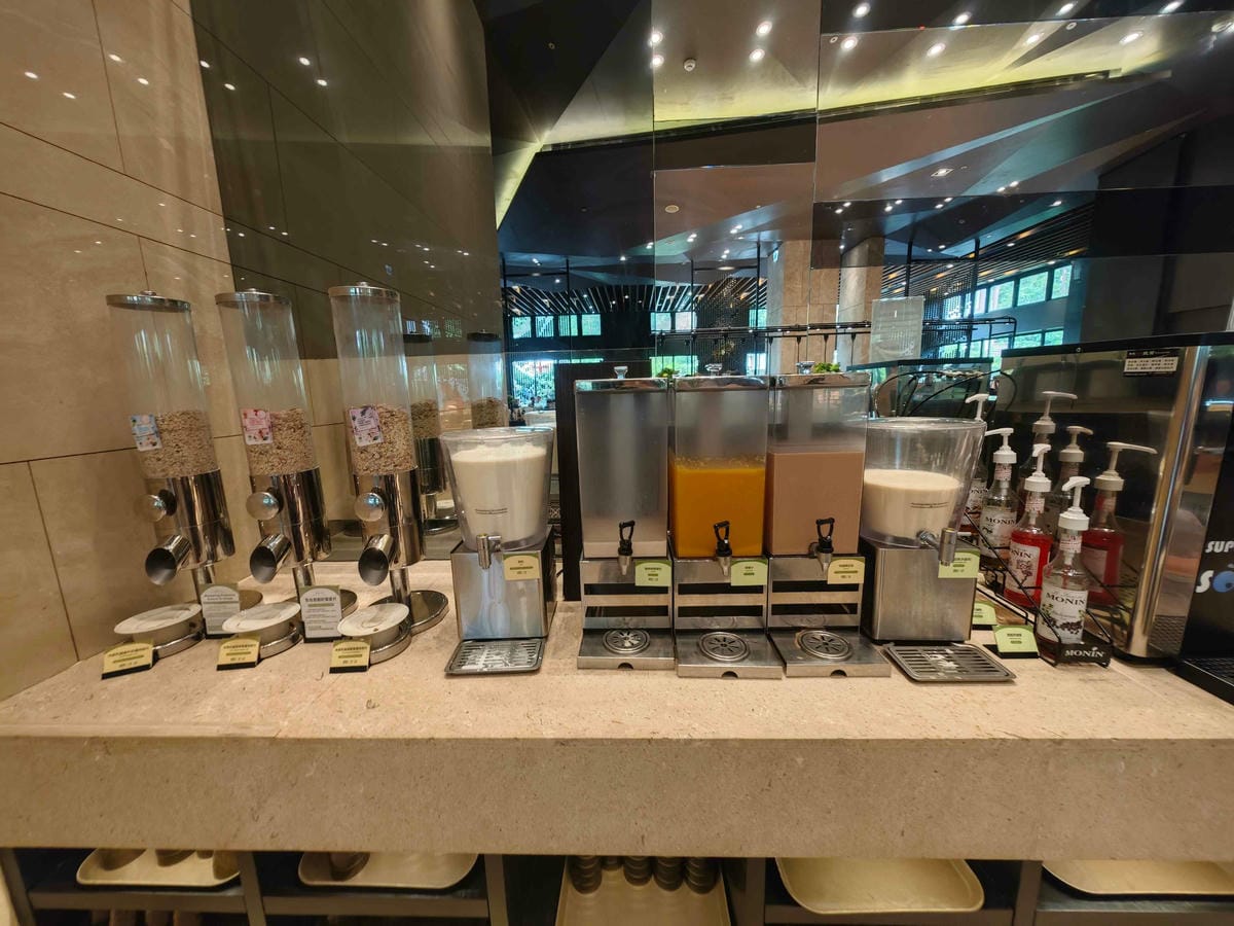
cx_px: 617
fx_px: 428
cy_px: 463
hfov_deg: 110.5
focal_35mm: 12
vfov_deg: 94.5
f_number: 1.8
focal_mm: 2.03
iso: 250
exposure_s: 1/30
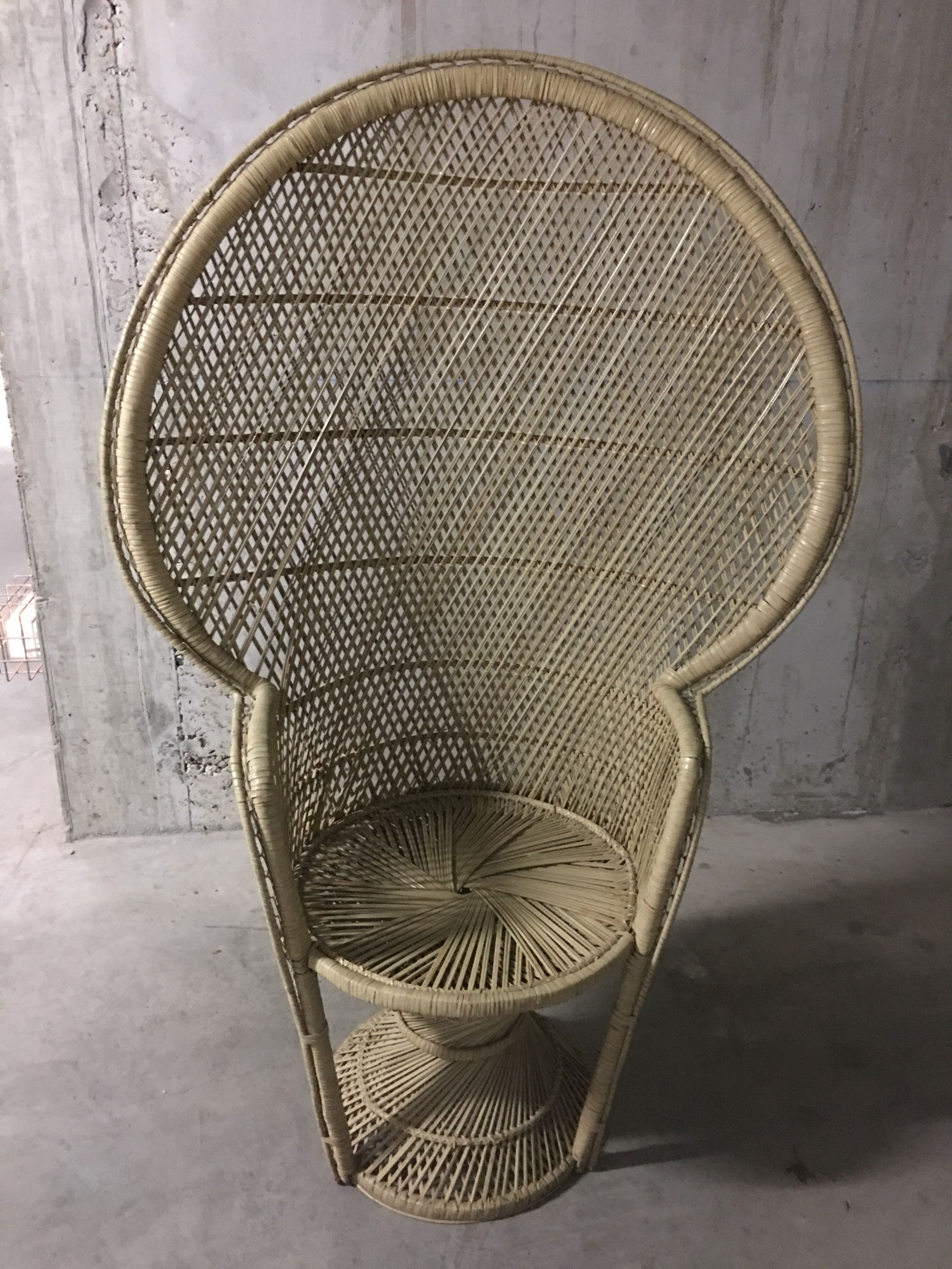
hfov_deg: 48.2
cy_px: 634
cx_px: 476
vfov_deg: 61.7
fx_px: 1063
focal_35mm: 29
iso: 125
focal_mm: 4.15
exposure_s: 1/4
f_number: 2.2
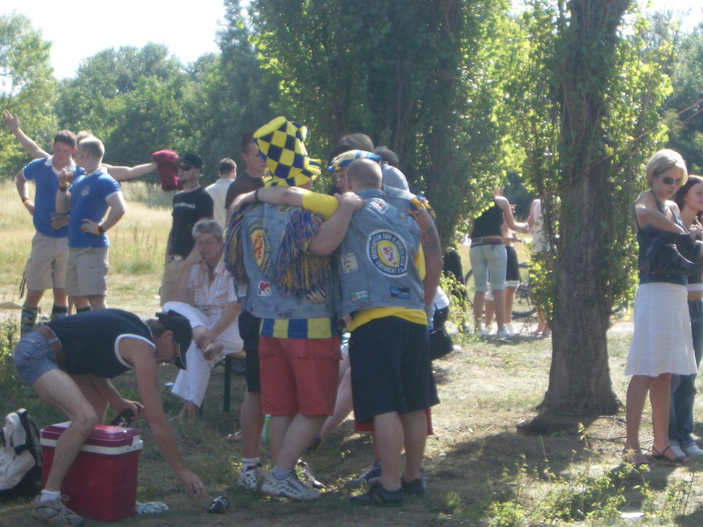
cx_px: 352
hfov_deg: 18.7
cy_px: 264
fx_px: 2132
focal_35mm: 105
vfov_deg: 14.1
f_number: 4.8
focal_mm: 17.4
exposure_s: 1/160
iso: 50
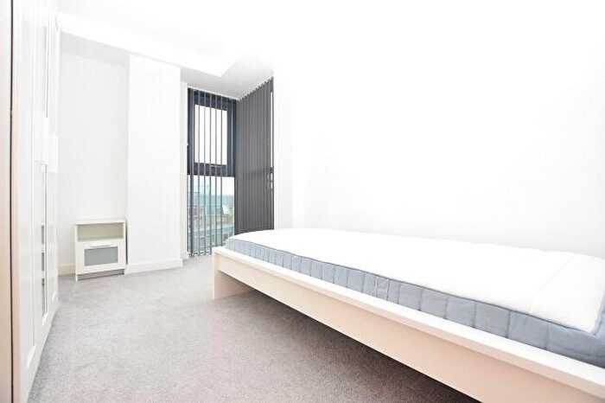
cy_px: 202
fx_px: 252
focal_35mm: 15
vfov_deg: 77.3
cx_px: 302
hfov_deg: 100.4
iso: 800
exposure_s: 1/100
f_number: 5
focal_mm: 10
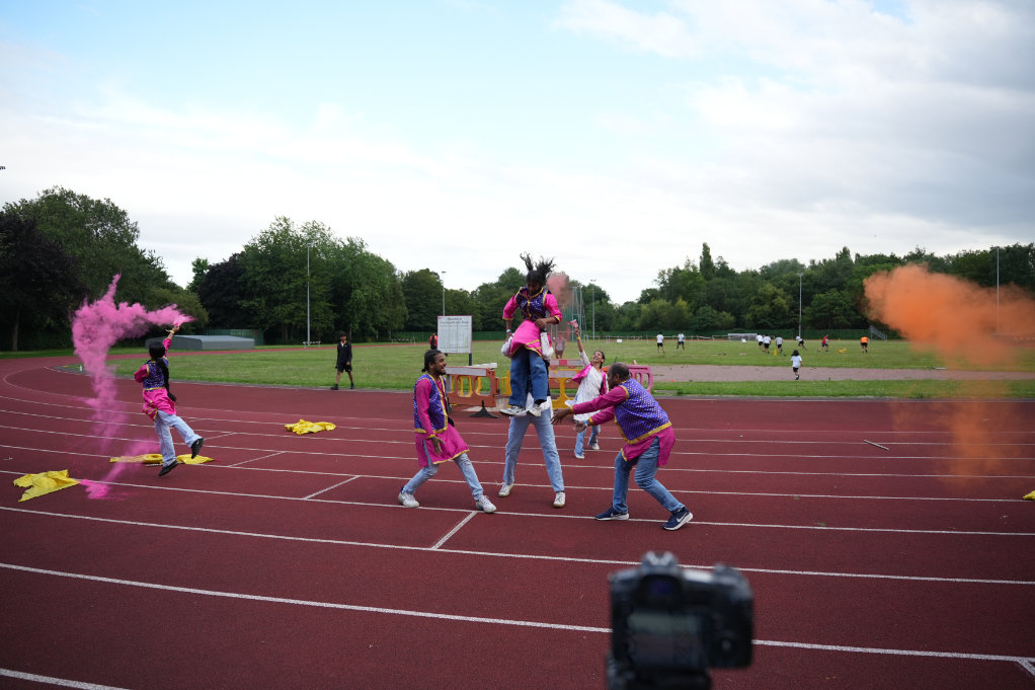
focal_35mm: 24
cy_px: 345
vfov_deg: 53.1
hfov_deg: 73.8
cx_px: 518
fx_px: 690
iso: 250
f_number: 2.8
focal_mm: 24
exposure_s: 1/800
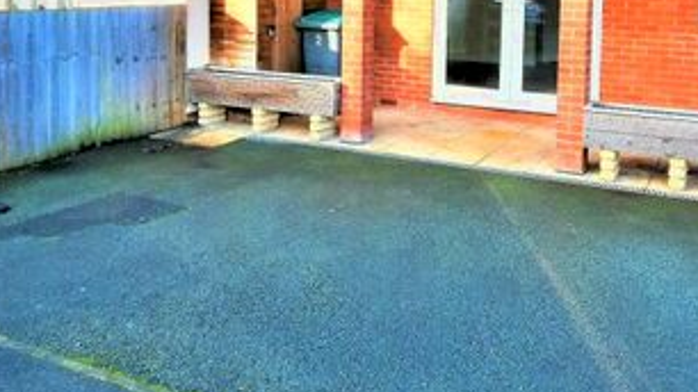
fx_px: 666
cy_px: 28
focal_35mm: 36
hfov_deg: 55.0
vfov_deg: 31.1
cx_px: 406
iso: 800
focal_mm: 10
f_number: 8
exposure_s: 1/250
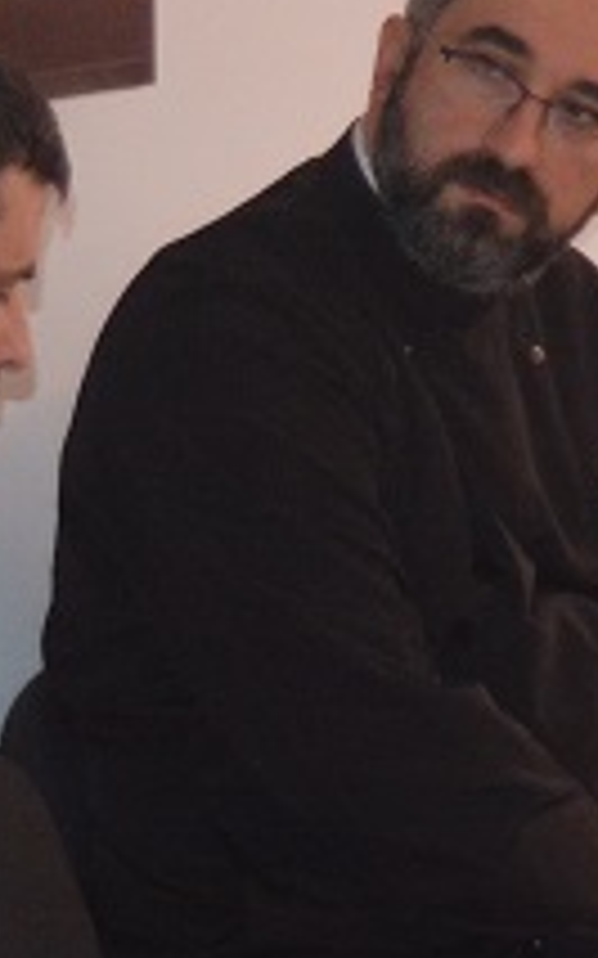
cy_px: 328
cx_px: 1412
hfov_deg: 3.9
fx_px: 8533
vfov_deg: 6.4
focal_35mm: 327
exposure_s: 1/60
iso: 1250
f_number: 4.8
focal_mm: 38
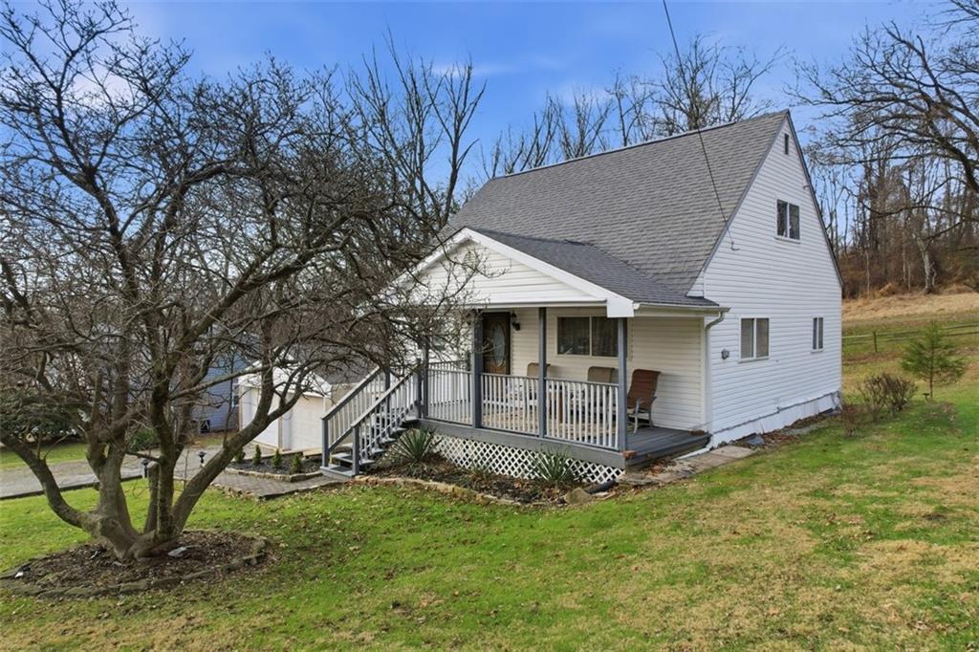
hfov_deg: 78.6
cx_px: 490
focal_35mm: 22
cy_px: 326
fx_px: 598
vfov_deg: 57.2
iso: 100
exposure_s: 1/640
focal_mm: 8.4
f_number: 2.8
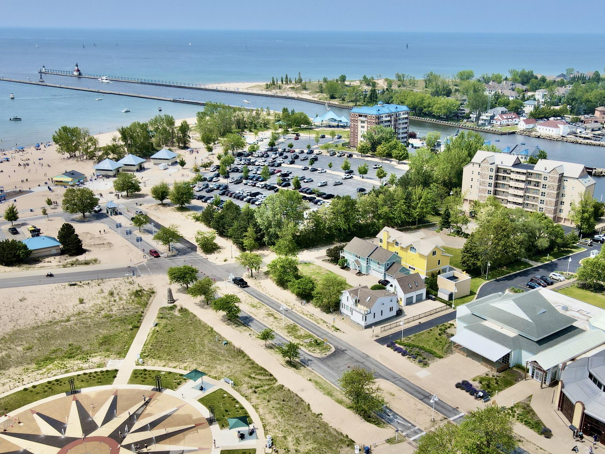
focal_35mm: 34
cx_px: 333
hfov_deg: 53.9
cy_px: 287
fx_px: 594
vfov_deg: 41.5
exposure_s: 1/1000
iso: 100
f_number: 2.8
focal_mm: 4.5
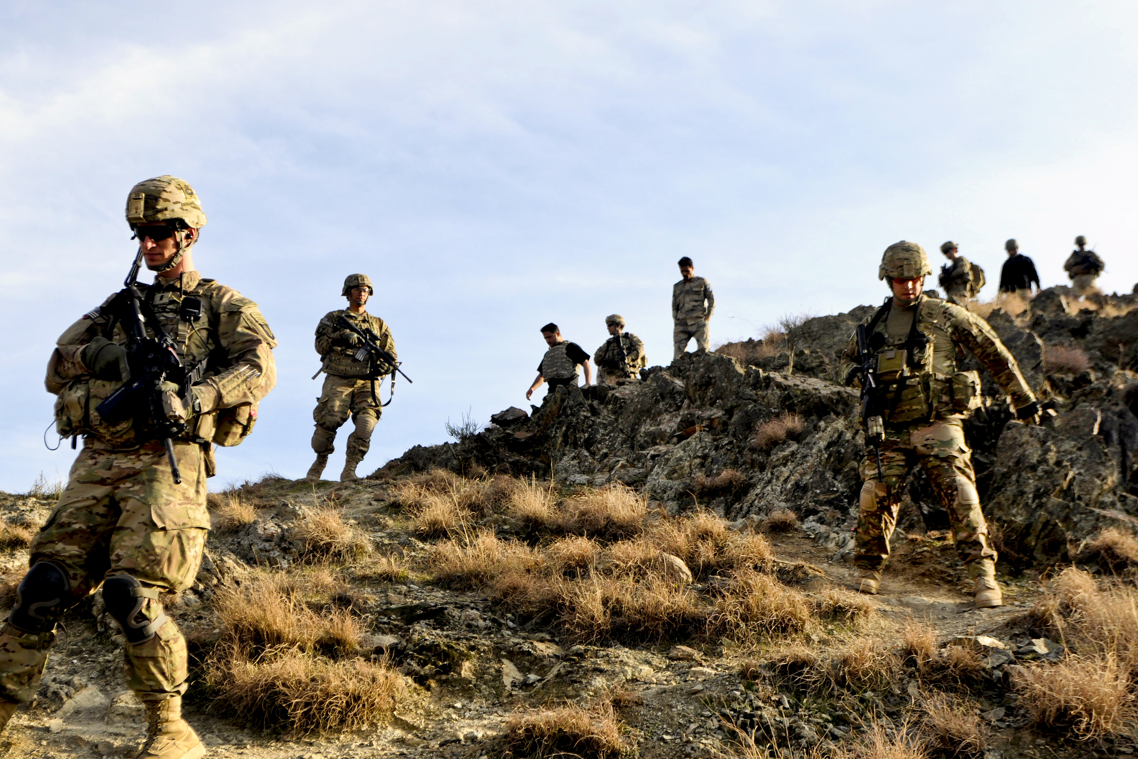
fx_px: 1359
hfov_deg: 45.4
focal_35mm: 43
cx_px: 562
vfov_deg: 31.2
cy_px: 405
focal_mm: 24
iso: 200
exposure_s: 1/800
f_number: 4
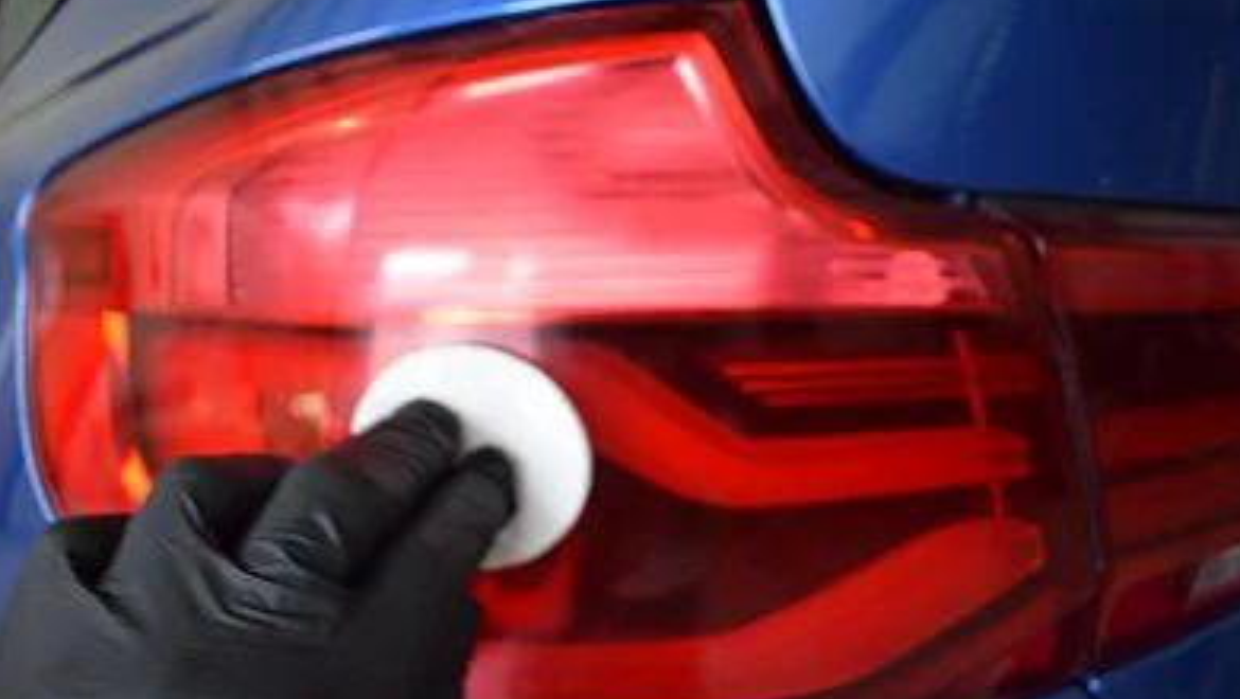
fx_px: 954
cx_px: 630
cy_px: 348
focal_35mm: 29
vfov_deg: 40.3
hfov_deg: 66.0
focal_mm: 18
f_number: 4
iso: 1400
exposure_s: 1/125
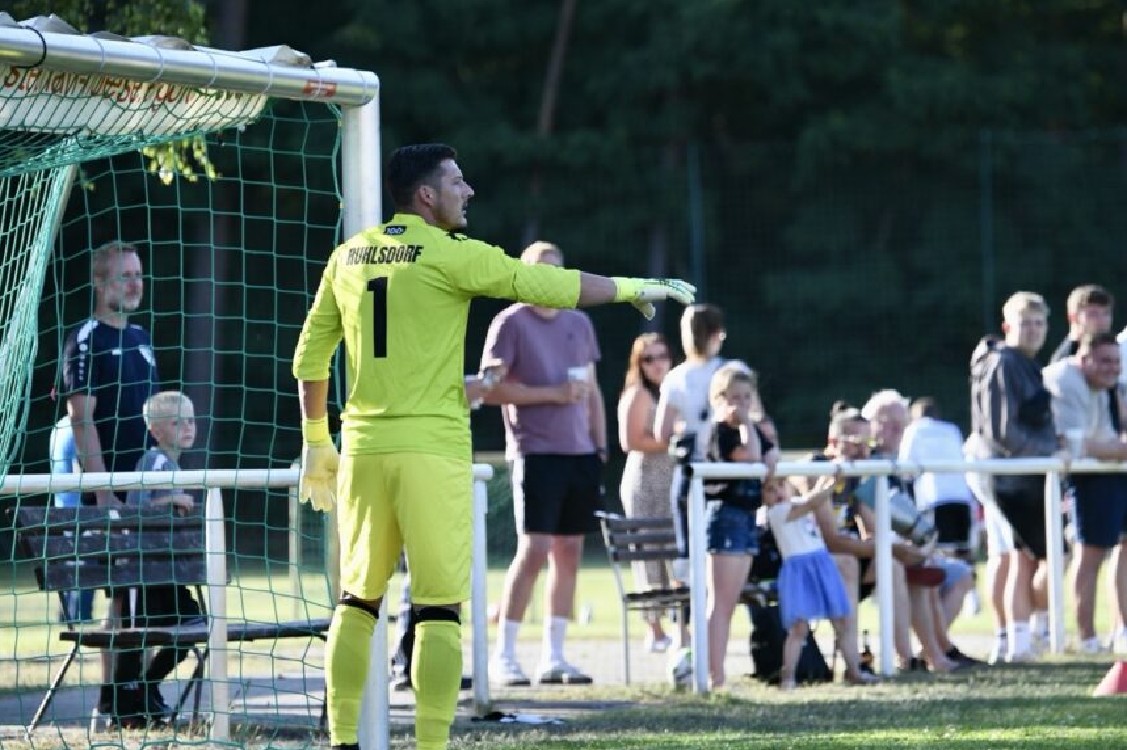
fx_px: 10076
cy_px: 425
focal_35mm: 322
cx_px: 604
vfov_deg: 4.3
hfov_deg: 6.4
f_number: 5.6
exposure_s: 1/1600
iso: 1400
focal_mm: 270
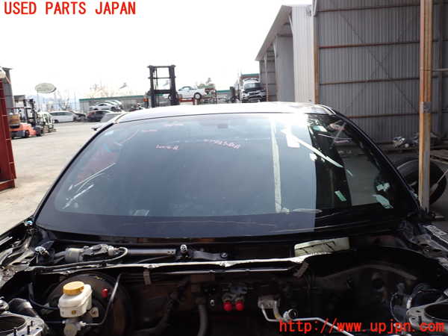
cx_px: 224
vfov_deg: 44.2
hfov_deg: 56.8
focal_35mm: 32
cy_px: 168
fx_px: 414
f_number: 3.2
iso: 100
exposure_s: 1/500
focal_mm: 5.79
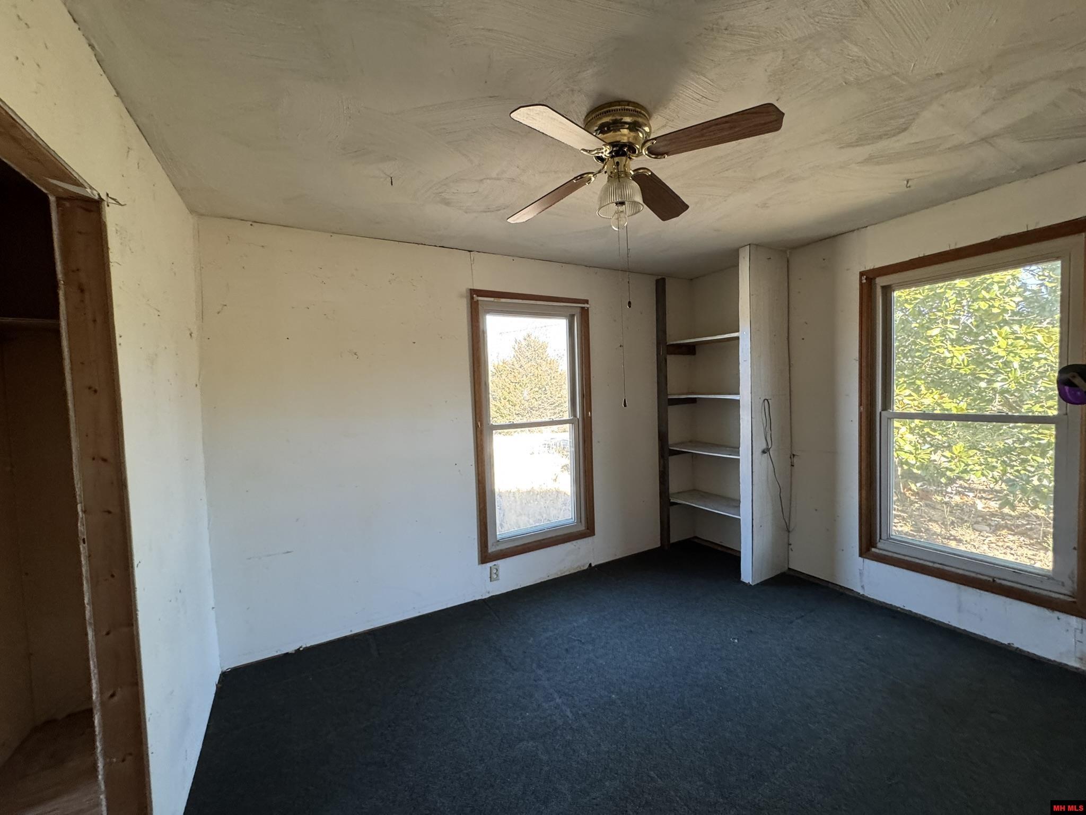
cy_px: 408
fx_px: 439
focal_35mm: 14
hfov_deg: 102.1
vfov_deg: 85.7
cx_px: 543
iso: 320
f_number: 2.2
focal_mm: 2.22
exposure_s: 1/96
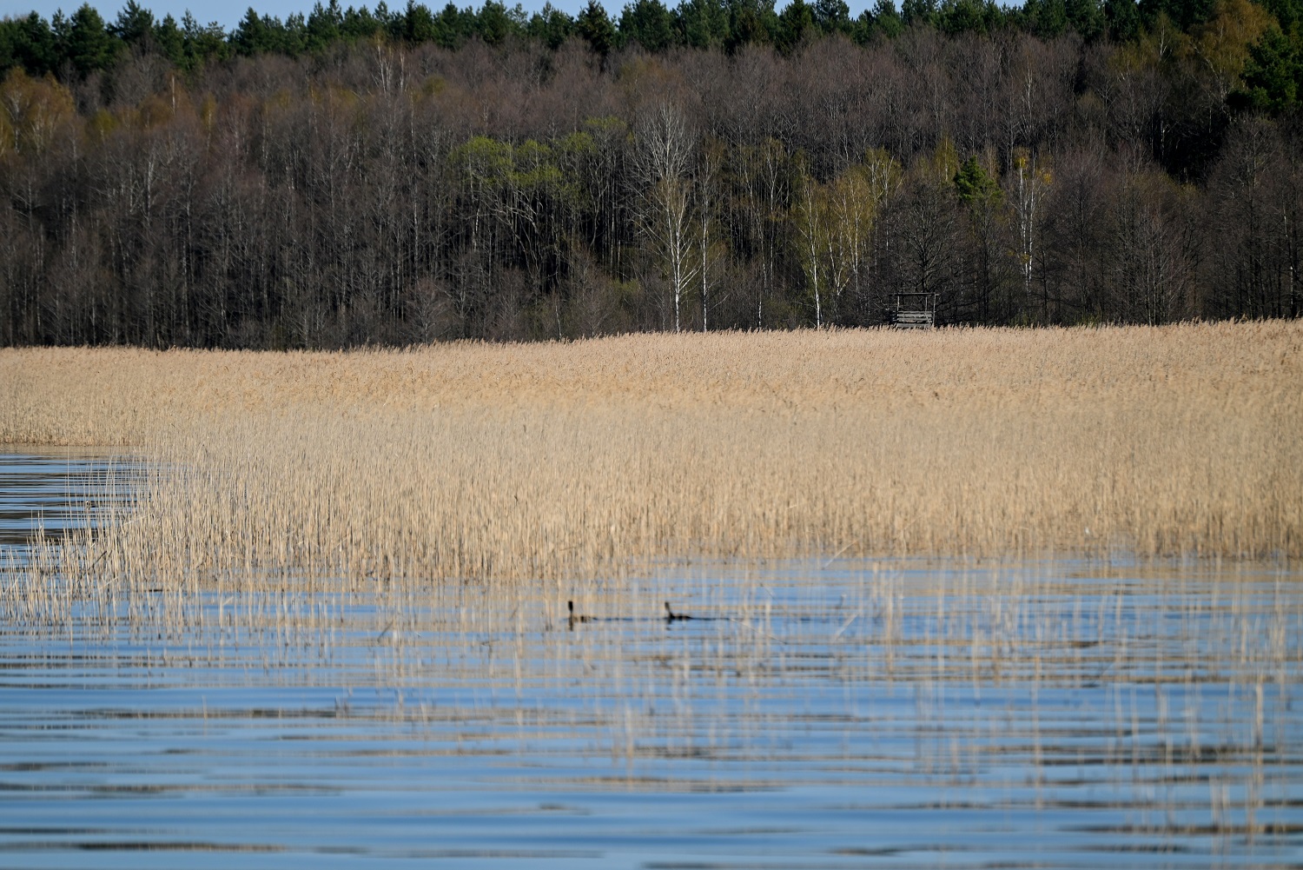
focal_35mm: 300
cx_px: 652
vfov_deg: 4.6
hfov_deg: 6.9
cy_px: 435
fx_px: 10861
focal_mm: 300
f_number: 5.6
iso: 200
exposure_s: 1/1000
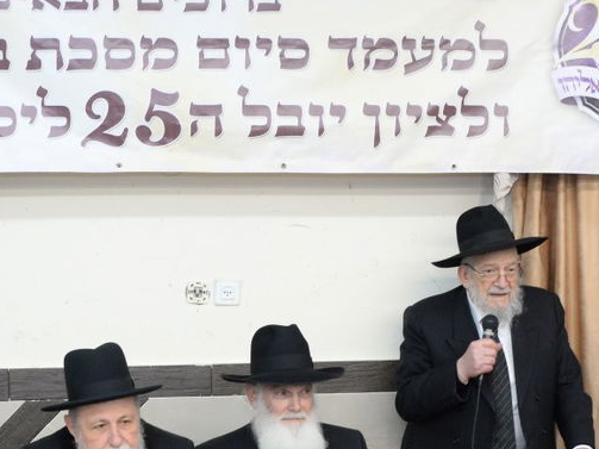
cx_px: 116
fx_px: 1298
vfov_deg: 19.5
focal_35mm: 75
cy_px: 349
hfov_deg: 25.5
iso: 2000
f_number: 6.3
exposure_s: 1/80
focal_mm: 28
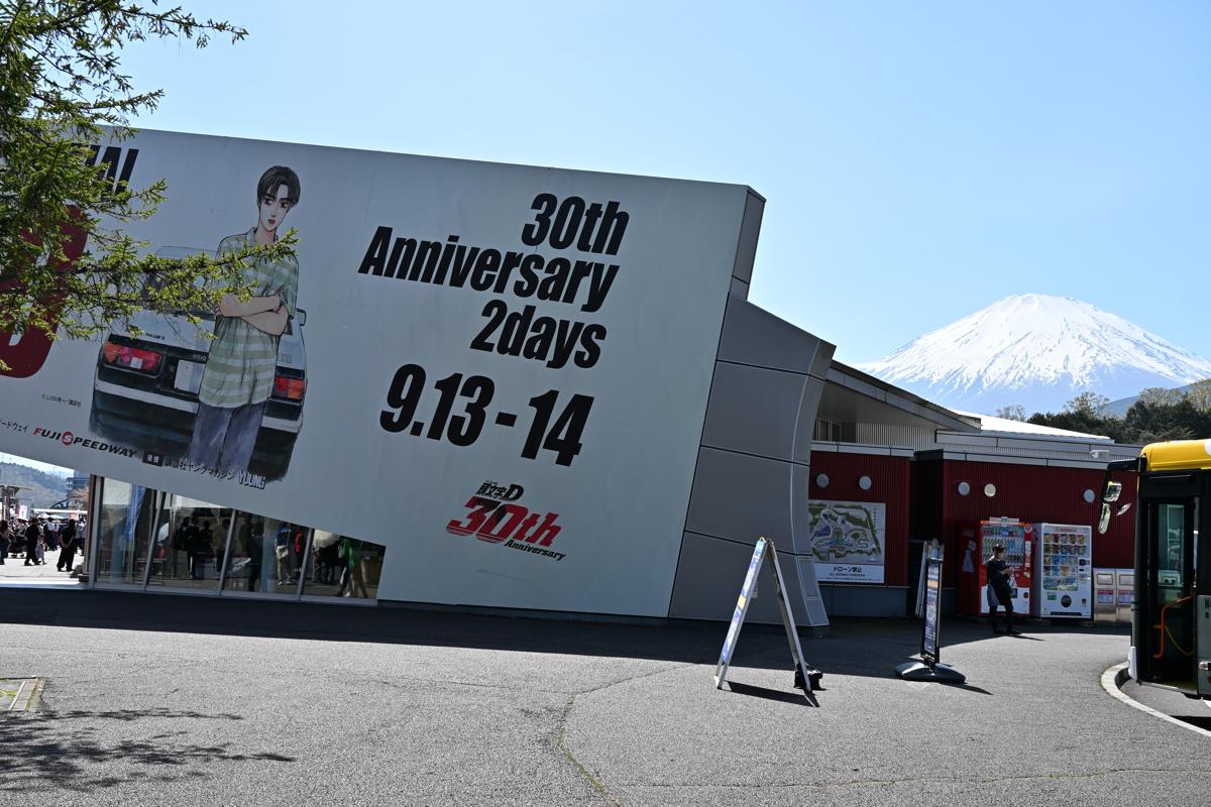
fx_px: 1413
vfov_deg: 31.9
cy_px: 404
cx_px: 606
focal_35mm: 42
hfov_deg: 46.4
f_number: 8
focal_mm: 28
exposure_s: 1/250
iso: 100
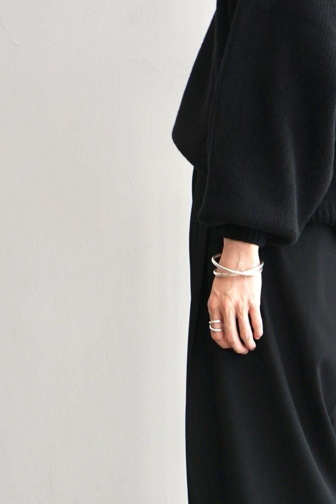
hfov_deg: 14.3
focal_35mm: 95
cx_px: 276
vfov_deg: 21.2
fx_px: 1330
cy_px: 394
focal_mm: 53
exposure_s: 1/60
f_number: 5
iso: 400
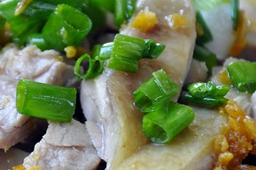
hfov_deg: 5.2
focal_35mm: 400
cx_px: 47
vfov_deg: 3.4
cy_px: 121
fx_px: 2843
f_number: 5.6
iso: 1250
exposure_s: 1/125
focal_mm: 105
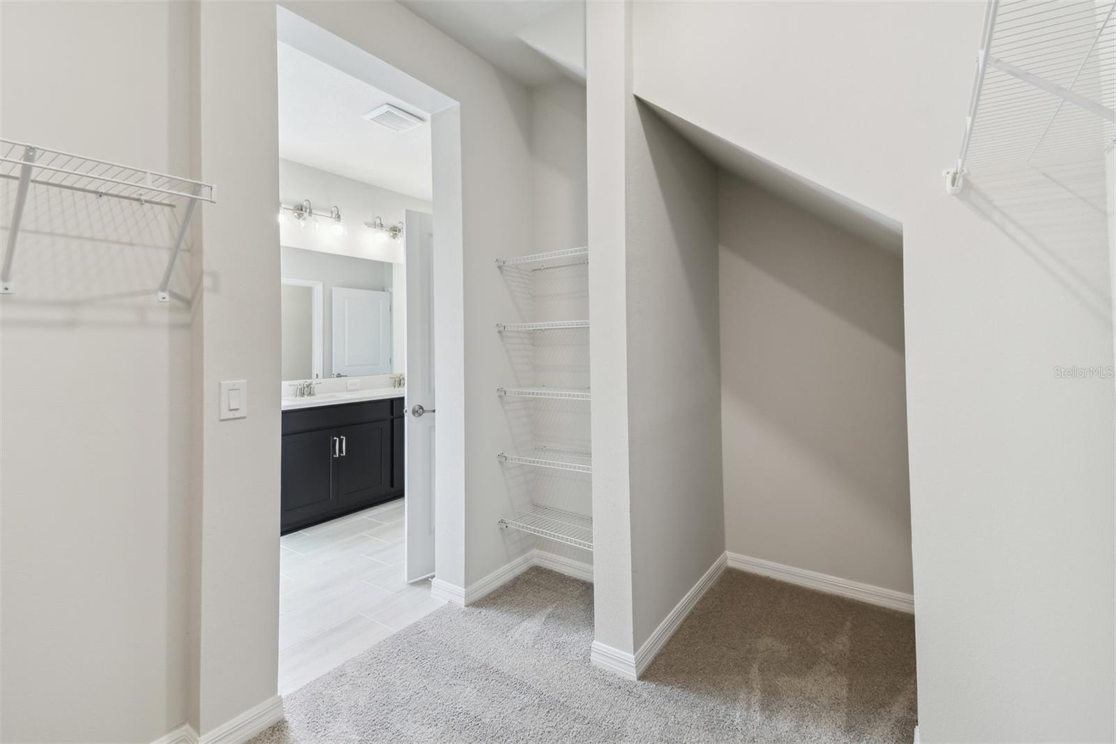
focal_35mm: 15
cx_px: 558
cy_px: 372
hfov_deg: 100.4
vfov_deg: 77.3
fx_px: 465
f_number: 7.1
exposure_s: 1/10
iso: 100
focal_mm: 10
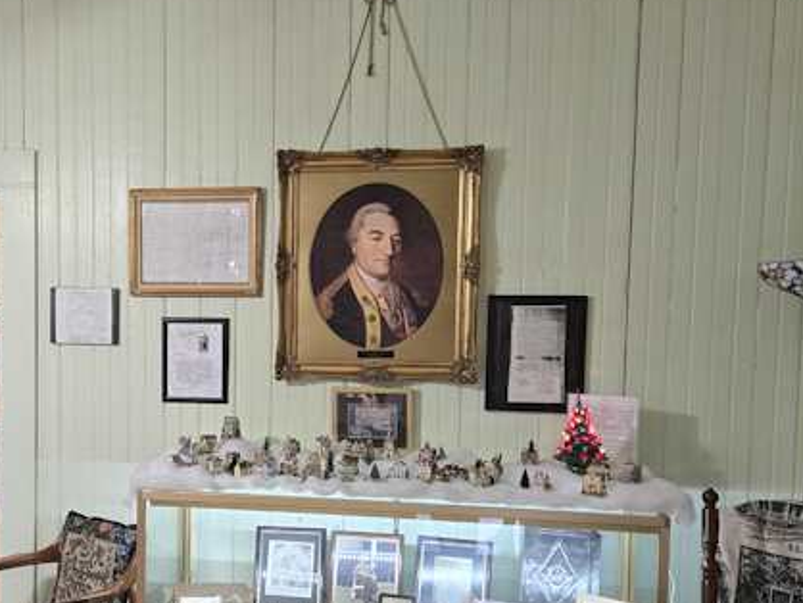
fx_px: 1021
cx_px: 234
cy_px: 394
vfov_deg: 32.7
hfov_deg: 42.0
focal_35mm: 44
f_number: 1.8
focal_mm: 5.4
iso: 640
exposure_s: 1/120
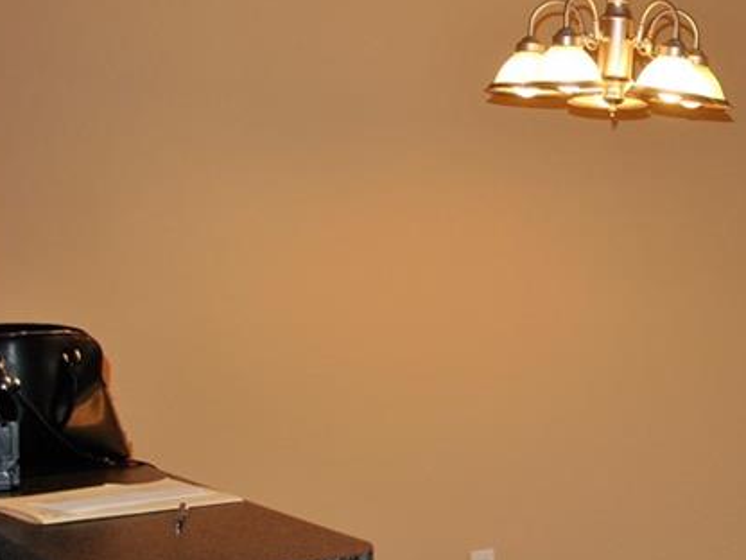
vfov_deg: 22.9
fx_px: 1379
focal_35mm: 64
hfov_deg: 26.8
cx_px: 895
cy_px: 348
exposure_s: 1/60
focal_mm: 18
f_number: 3.5
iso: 200
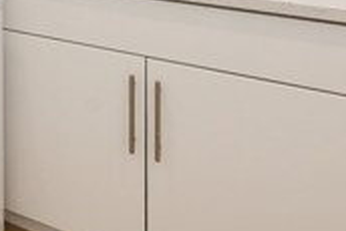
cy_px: -146
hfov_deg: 30.9
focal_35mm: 52
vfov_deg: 20.8
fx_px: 500
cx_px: -89
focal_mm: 14
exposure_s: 1/125
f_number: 5.6
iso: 400
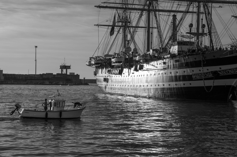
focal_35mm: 75
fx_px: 493
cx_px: 118
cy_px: 78
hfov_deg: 27.0
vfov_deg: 18.1
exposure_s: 1/1000
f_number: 6.3
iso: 100
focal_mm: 50
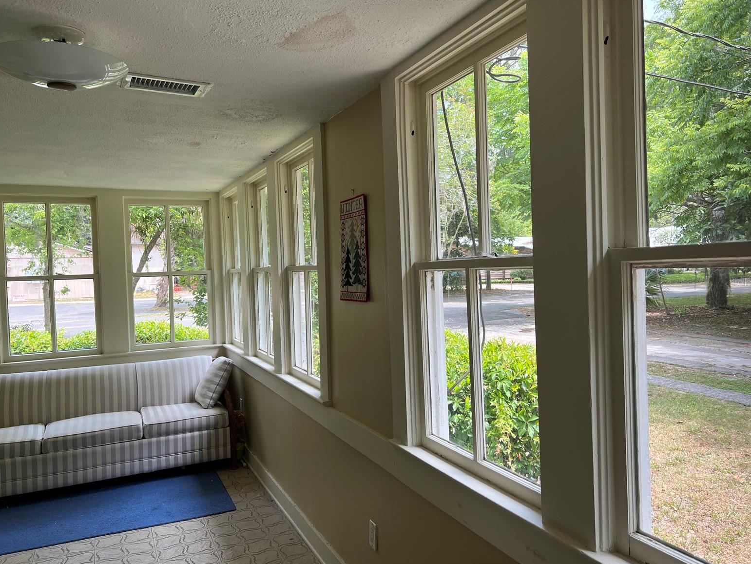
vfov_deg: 51.4
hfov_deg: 65.3
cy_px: 282
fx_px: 586
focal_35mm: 27
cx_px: 385
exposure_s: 1/402
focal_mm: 5.7
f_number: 1.5
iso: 50
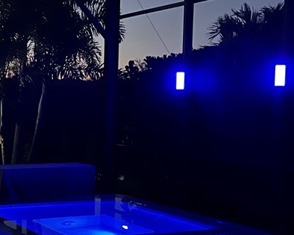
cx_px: -13
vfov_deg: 23.1
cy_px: 132
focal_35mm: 66
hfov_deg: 26.8
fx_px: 574
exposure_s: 1/14
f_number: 1.6
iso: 640
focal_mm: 5.1
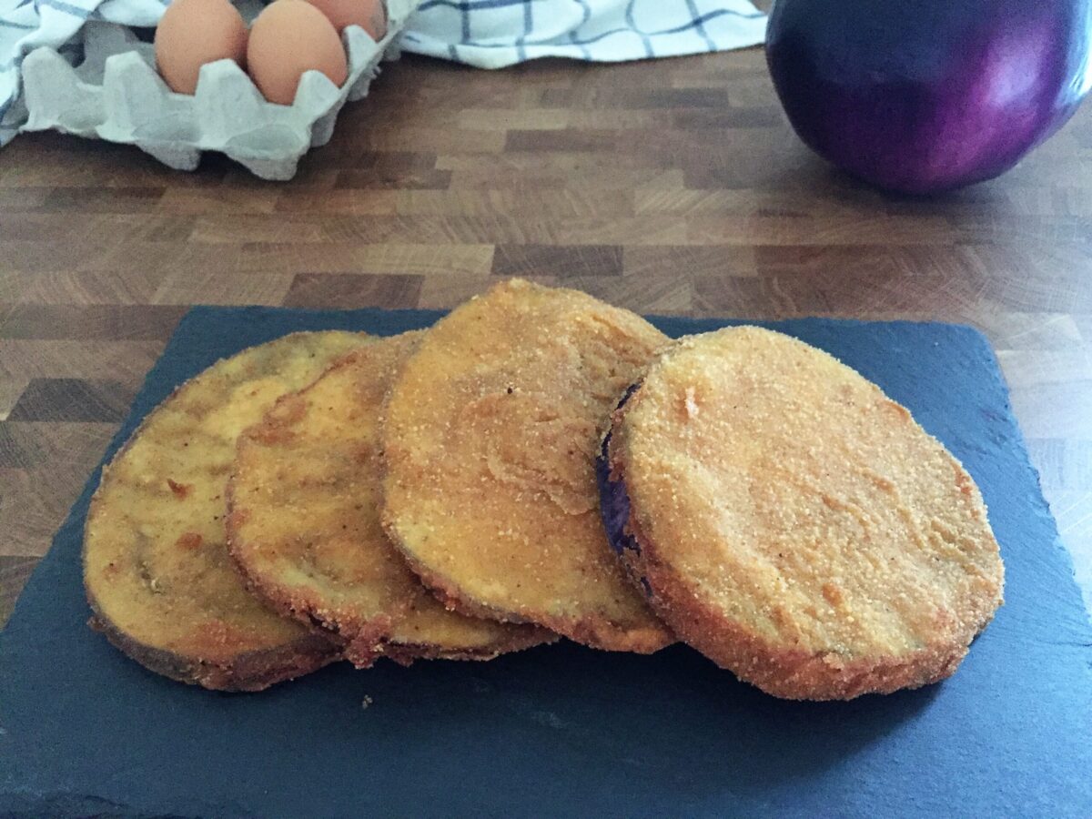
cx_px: 546
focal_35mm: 29
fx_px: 915
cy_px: 410
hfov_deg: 61.7
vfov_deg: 48.2
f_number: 2.2
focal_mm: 4.15
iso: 400
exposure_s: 1/17
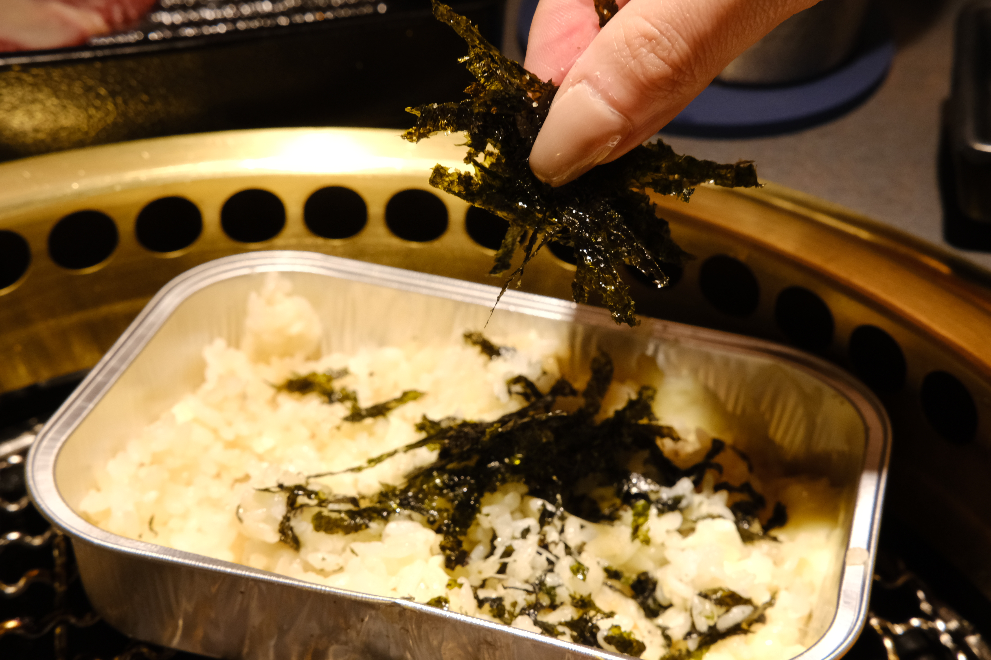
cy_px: 330
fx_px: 1459
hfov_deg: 37.5
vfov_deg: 25.5
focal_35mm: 53
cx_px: 496
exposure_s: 1/42
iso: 2500
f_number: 10
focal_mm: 35
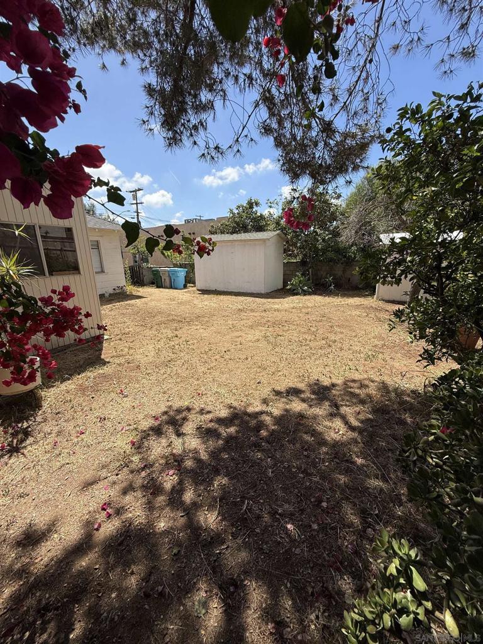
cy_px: 322
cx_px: 242
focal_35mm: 14
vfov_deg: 102.1
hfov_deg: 85.7
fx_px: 260
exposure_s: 1/1613
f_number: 2.2
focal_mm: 2.22
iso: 50
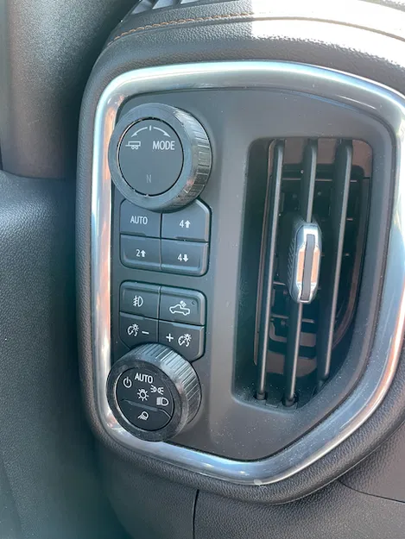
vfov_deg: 67.3
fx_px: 405
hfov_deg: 53.1
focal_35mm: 26
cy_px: 270
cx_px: 202
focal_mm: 4.2
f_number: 1.6
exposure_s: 1/60
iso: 160
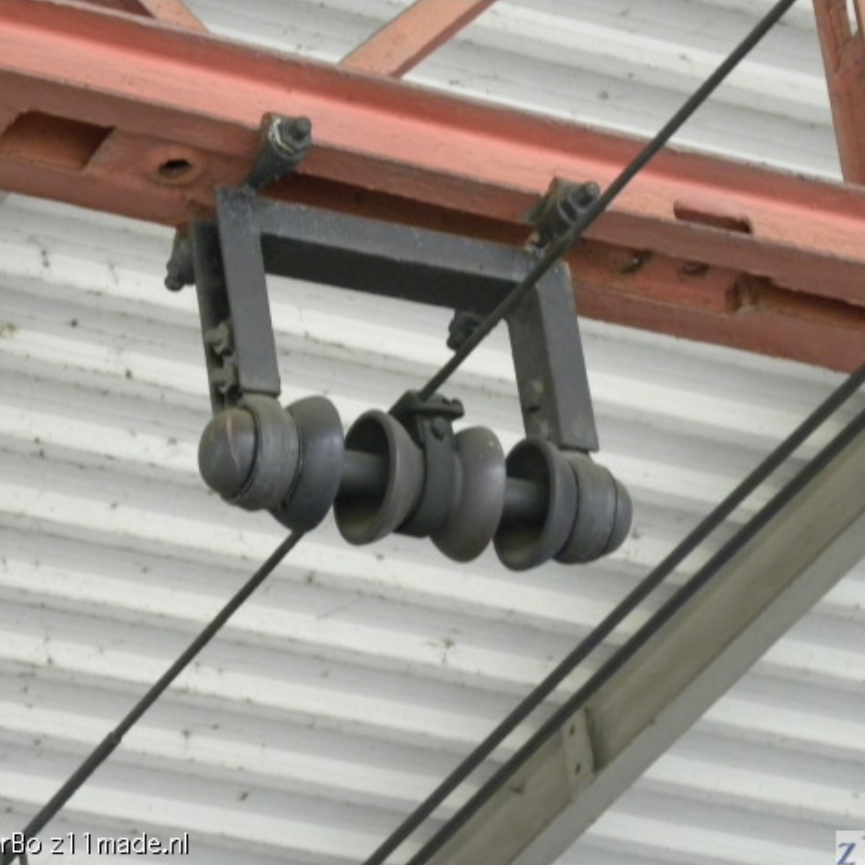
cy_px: 432
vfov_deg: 7.0
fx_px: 7096
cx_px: 438
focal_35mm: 251
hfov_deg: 7.0
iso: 400
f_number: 4.5
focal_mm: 37.7
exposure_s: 1/25.2
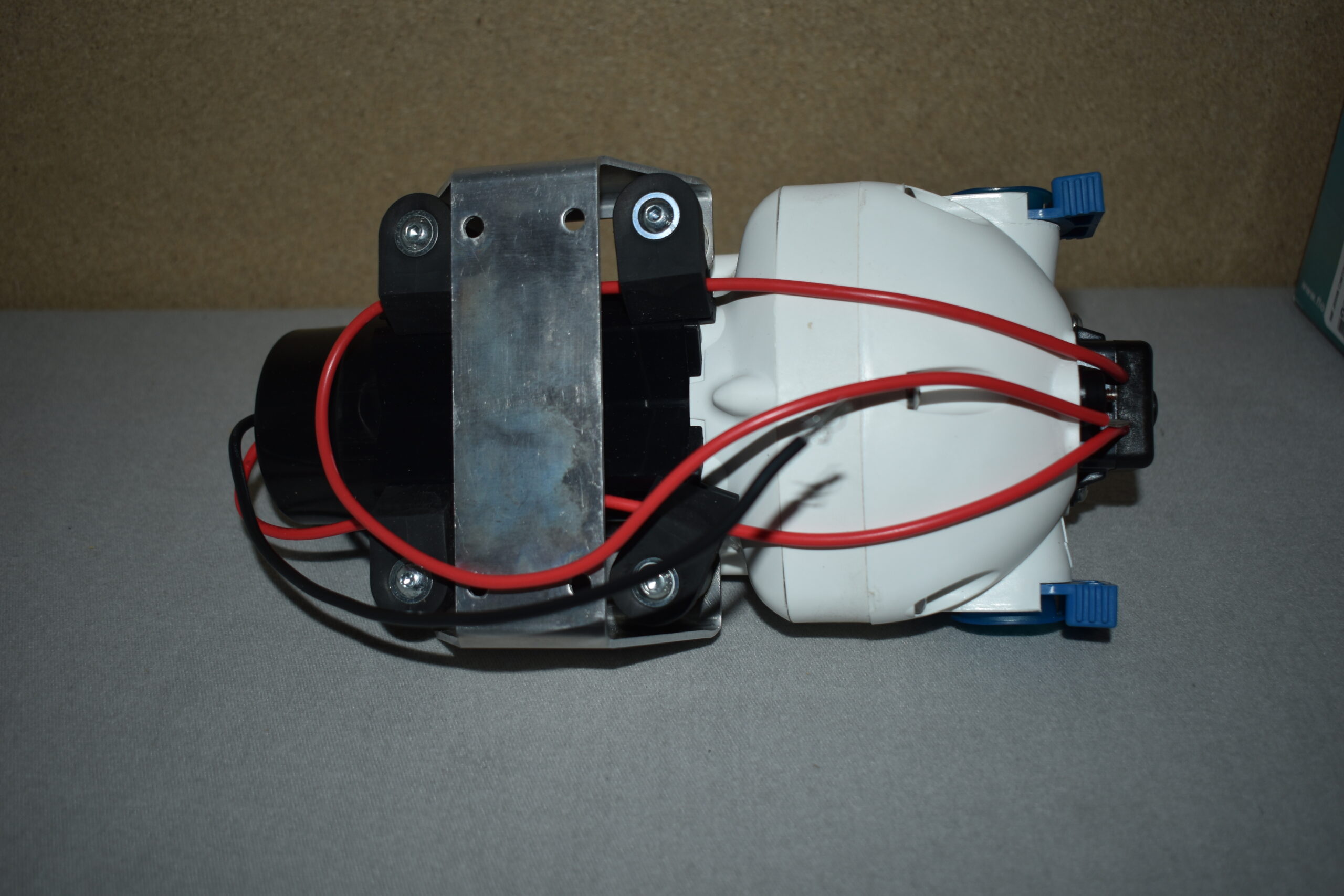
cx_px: 672
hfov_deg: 53.1
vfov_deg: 36.9
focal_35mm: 36
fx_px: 1344
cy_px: 448
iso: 140
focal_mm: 24
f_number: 3.8
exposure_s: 1/60
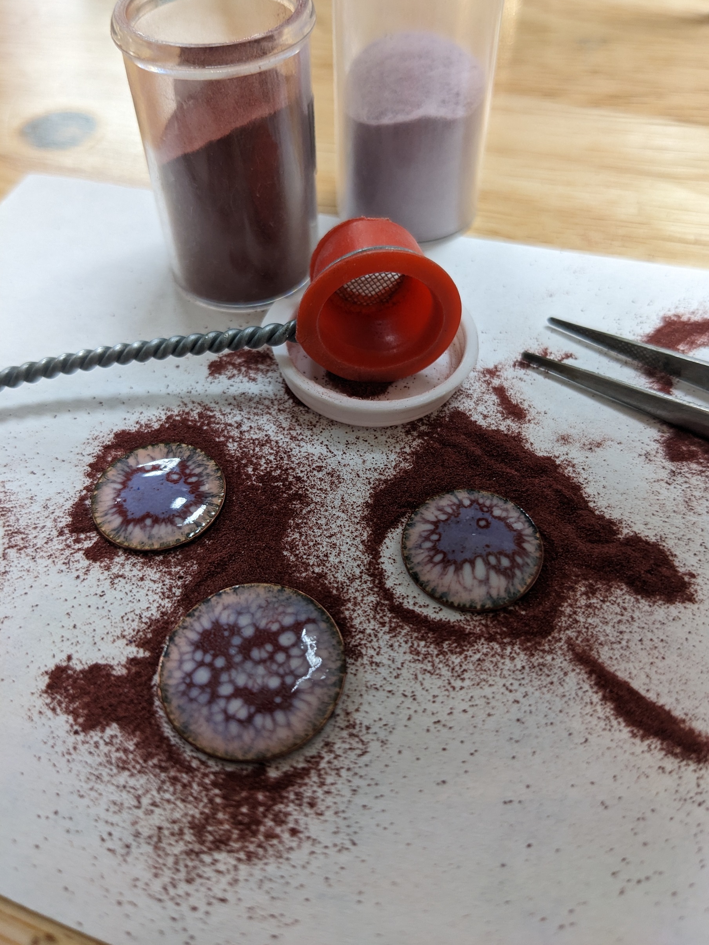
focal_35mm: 28
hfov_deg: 49.7
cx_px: 361
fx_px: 765
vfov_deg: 63.4
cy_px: 457
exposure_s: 1/30
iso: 85
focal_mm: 4.38
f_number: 1.73
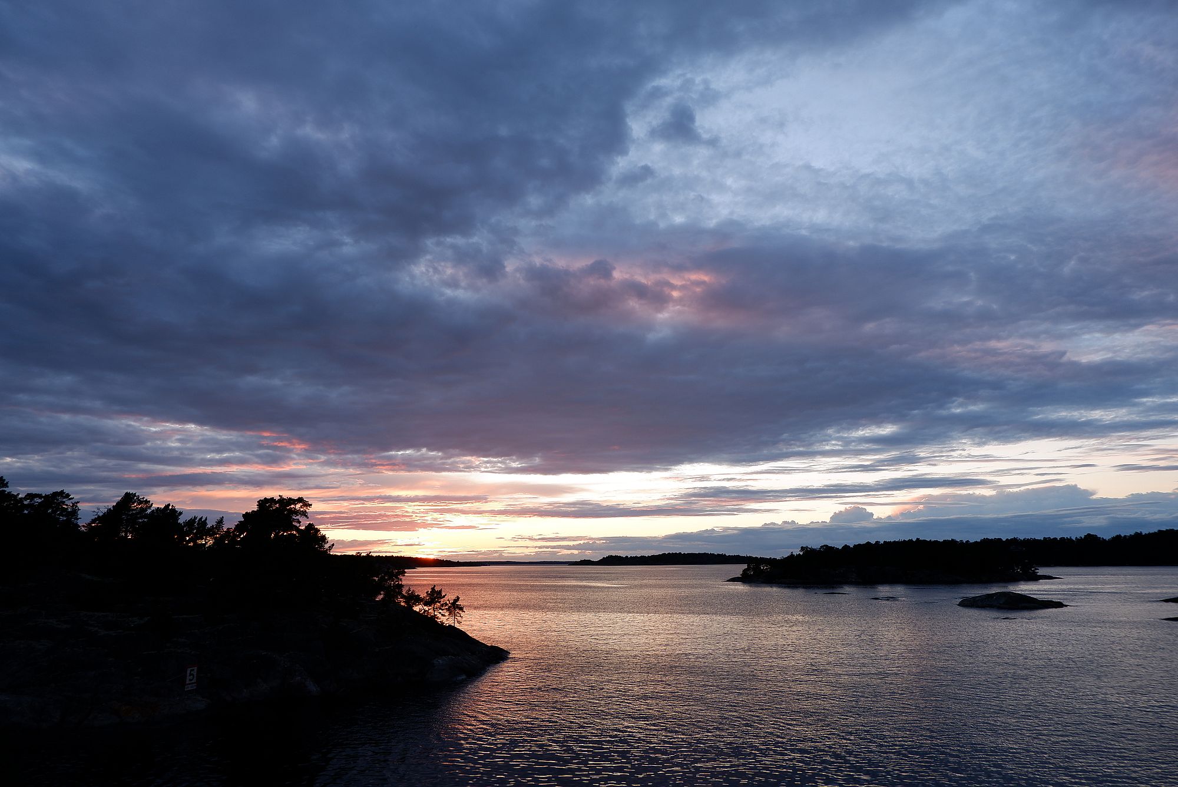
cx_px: 589
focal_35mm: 23
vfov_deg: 55.2
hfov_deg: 76.1
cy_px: 394
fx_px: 753
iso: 200
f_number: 4
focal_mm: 15.6
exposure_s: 1/125
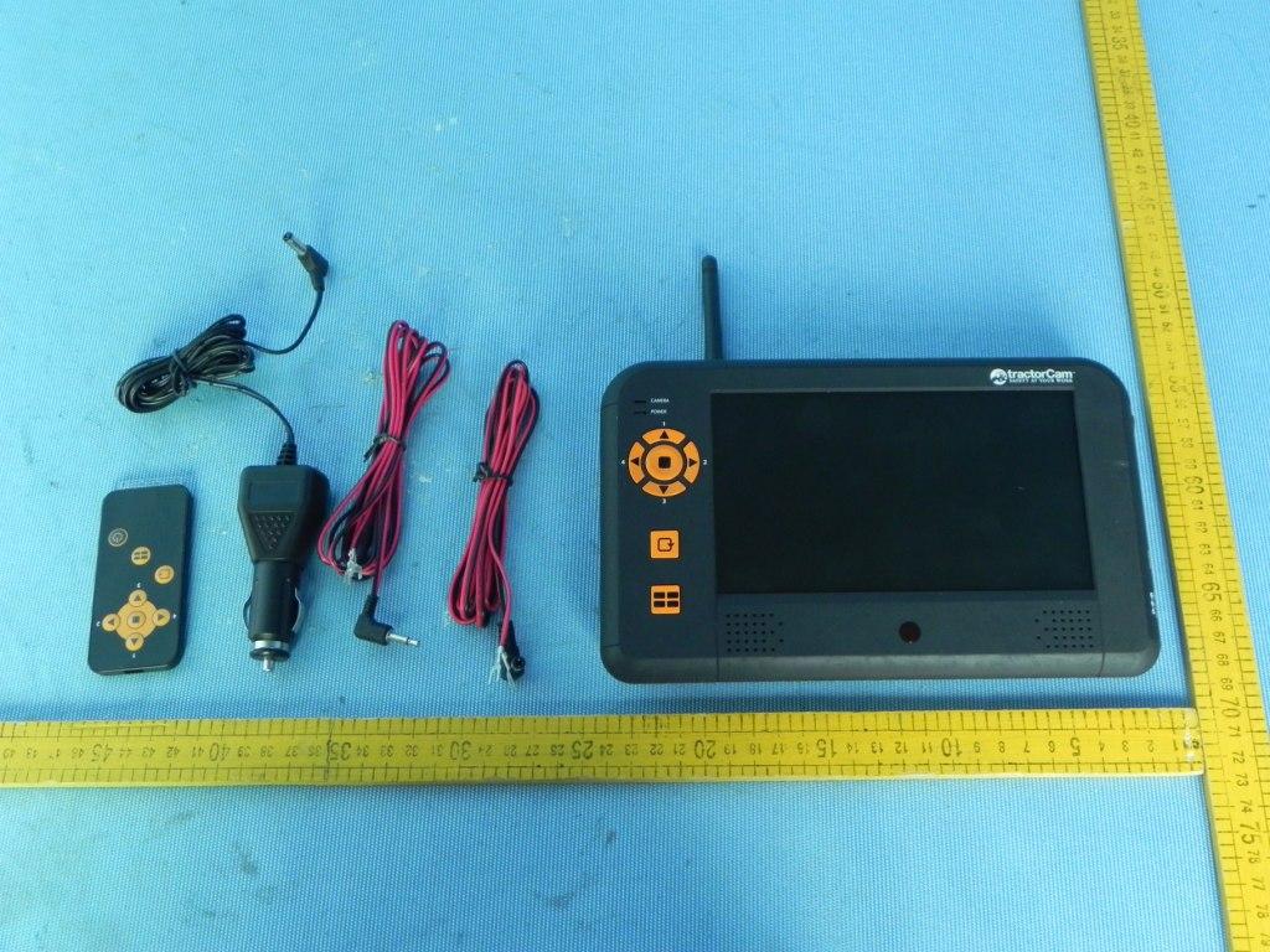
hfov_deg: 50.1
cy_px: 476
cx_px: 635
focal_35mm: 37
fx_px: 1357
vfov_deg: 38.7
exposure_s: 1/7.7
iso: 400
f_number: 3.2
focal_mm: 6.6
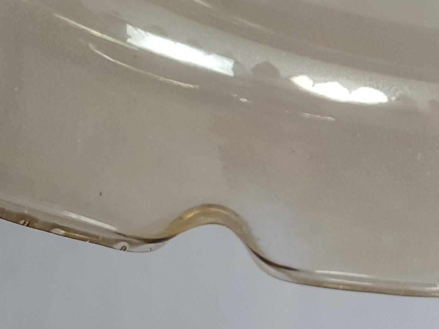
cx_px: 610
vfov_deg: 17.8
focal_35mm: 83
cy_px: 145
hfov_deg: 20.9
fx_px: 1053
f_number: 2.4
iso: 160
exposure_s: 1/100
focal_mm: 4.3
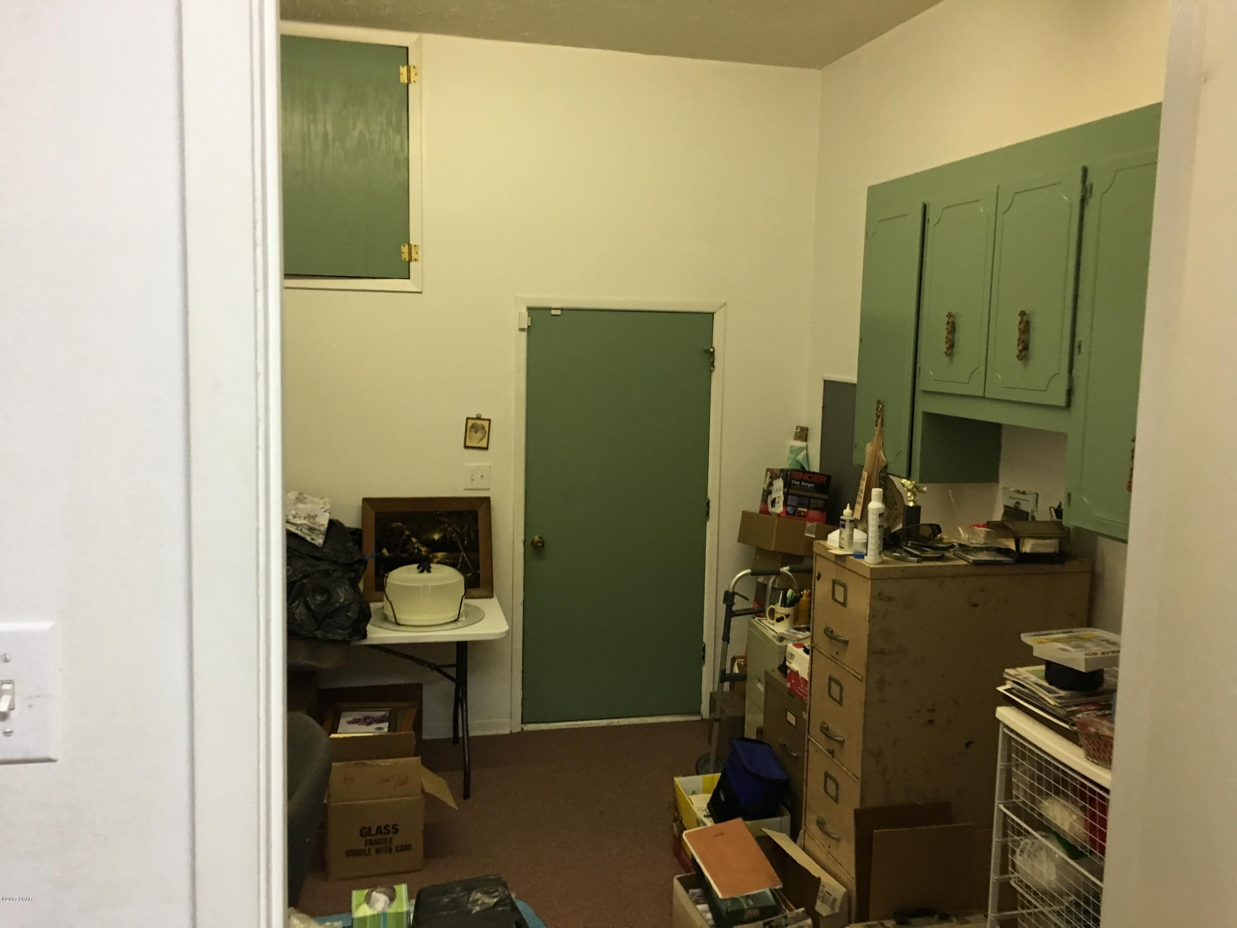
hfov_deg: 61.7
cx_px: 618
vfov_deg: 48.2
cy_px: 464
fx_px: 1036
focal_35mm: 29
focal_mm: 4.15
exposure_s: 1/15
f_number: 2.2
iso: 64
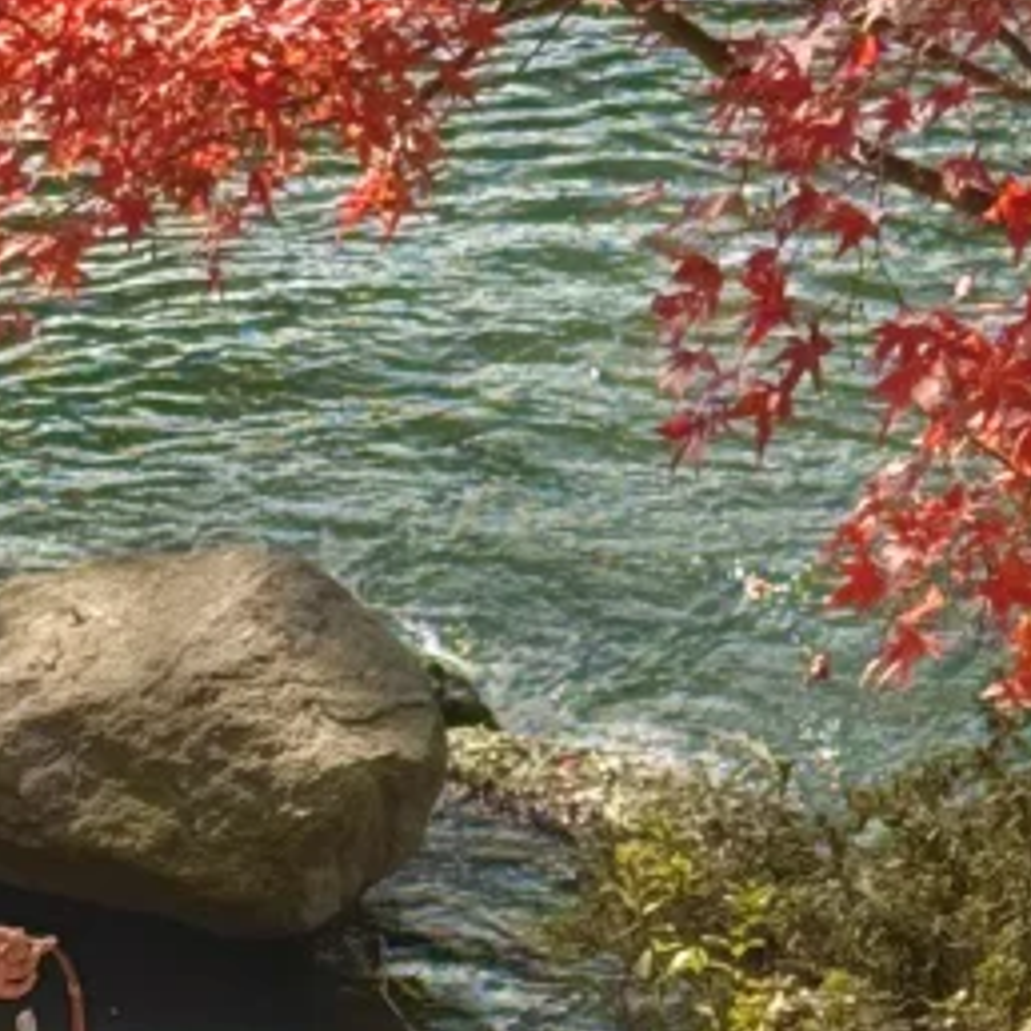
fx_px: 7986
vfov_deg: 7.3
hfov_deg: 7.4
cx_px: 320
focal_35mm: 237
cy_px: -160
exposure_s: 1/913
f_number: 1.78
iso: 64
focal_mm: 6.76
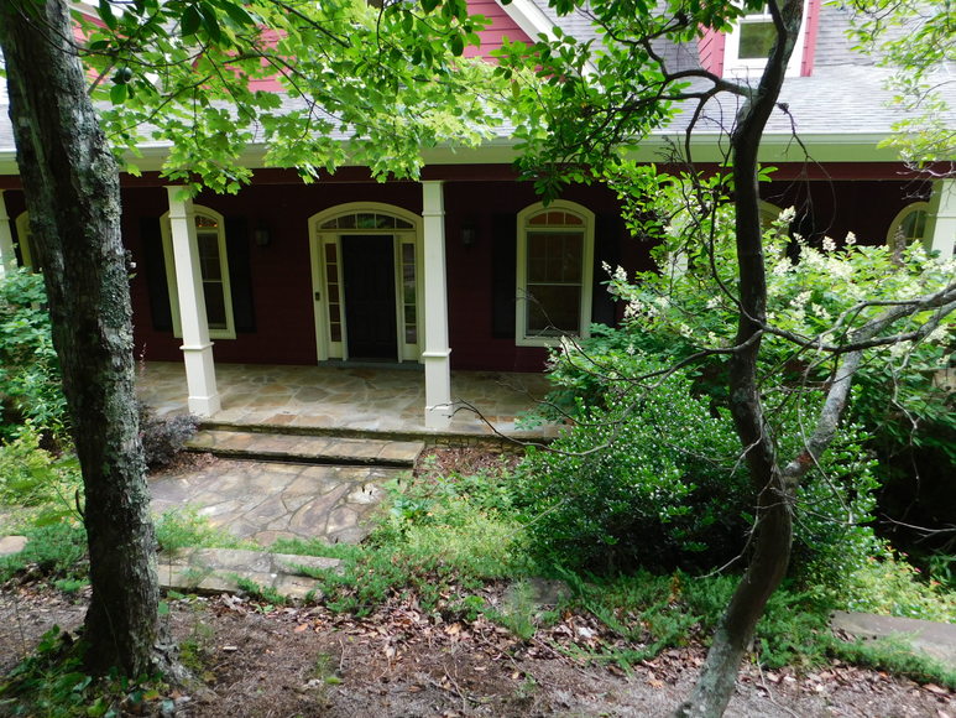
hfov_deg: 73.9
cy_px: 359
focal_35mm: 23
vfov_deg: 58.9
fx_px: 635
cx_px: 478
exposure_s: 1/100
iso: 125
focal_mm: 4
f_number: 3
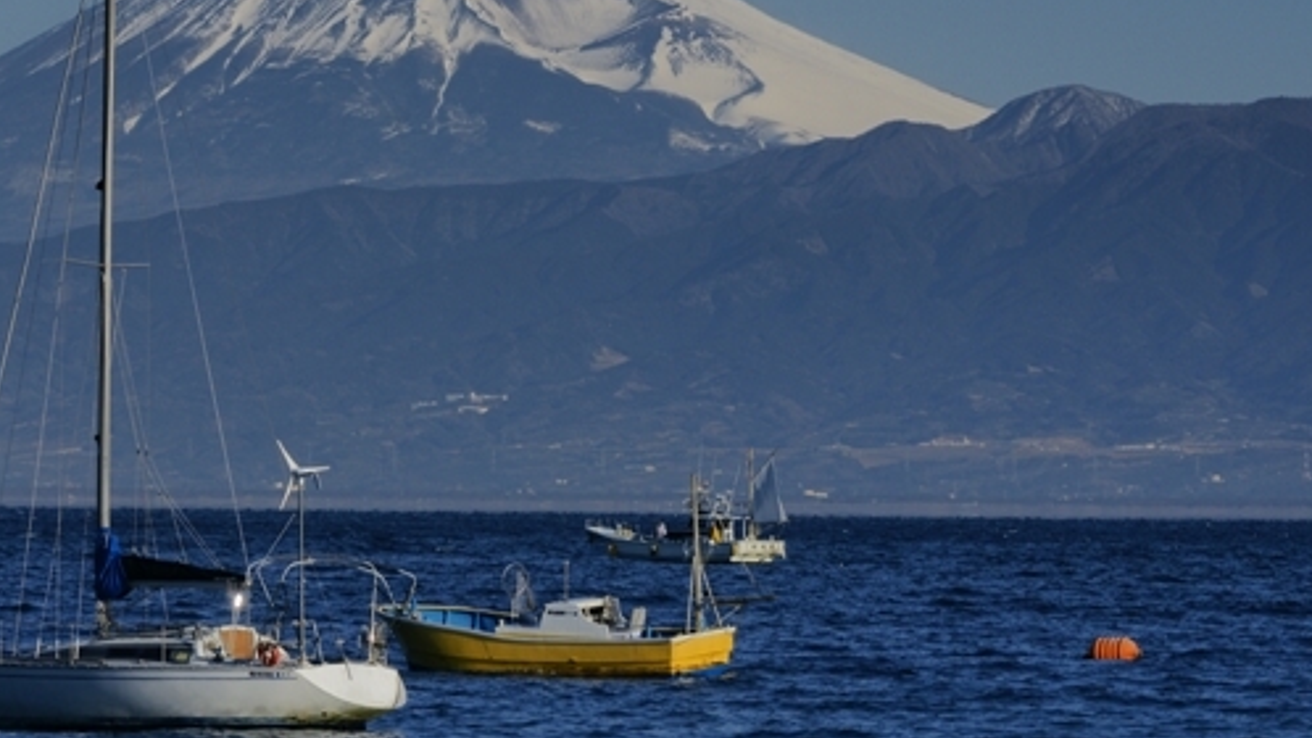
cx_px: 495
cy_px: 246
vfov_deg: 6.0
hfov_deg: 10.7
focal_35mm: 202
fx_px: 7027
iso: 100
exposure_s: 1/200
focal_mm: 100
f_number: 11
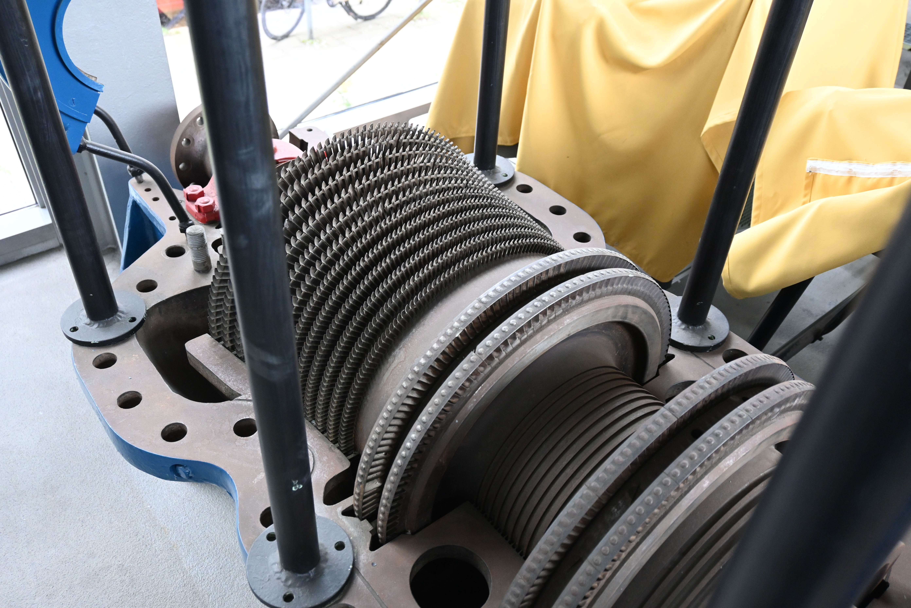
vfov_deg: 42.6
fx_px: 778
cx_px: 456
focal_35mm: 31
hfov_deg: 60.7
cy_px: 304
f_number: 3.8
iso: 1400
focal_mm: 20.5
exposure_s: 1/125
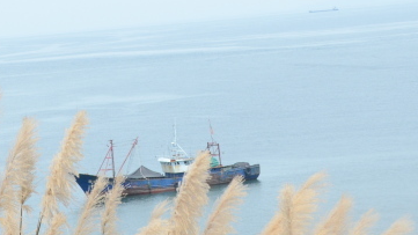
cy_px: 118
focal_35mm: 178
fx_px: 1973
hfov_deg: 12.1
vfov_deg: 6.8
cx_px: 168
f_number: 8
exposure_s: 1/1000
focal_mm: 40
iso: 640
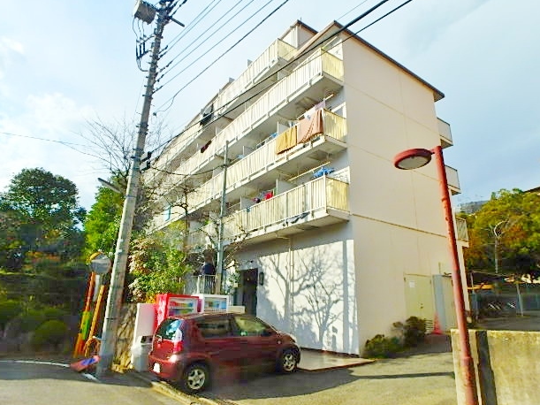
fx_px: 343
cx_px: 276
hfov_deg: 76.4
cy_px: 210
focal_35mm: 22
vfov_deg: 61.1
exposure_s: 1/800
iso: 125
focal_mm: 3.7
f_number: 6
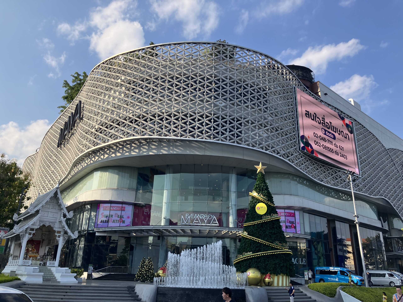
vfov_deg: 49.7
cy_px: 151
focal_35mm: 28
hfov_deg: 63.4
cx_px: 202
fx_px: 326
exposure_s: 1/1066
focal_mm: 3.99
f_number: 1.8
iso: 32
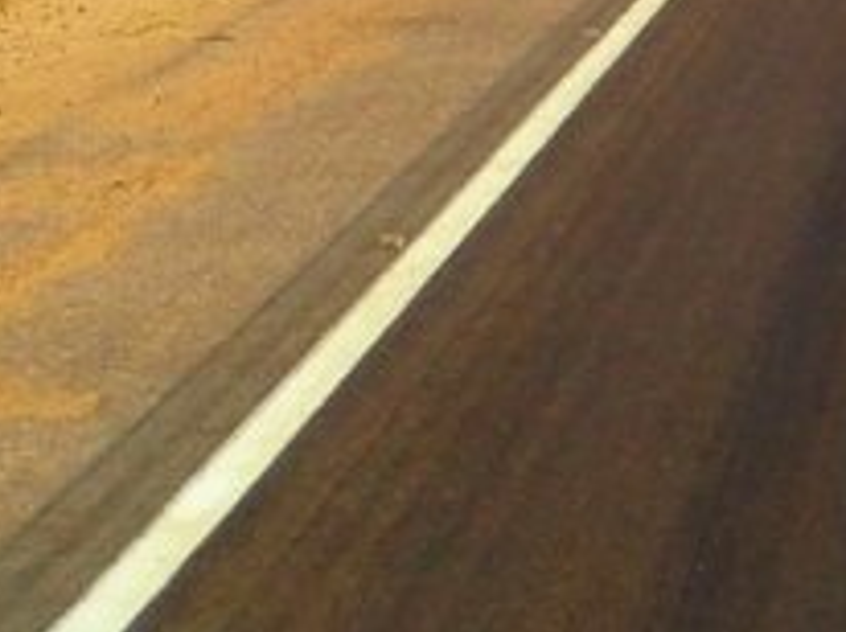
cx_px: 1384
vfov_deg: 6.8
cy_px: 6
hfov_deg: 8.9
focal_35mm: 216
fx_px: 5273
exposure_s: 1/556
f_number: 4.6
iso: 64
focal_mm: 6.3
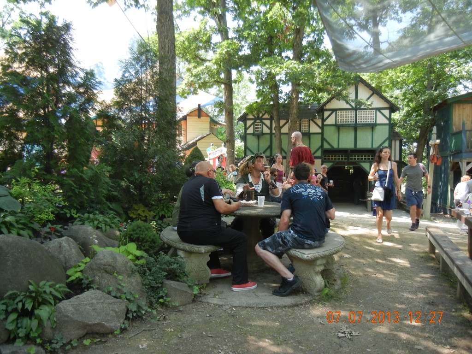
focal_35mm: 30
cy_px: 177
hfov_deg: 60.0
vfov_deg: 46.8
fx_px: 409
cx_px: 236
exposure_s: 1/130
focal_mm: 5.4
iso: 160
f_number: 3.5
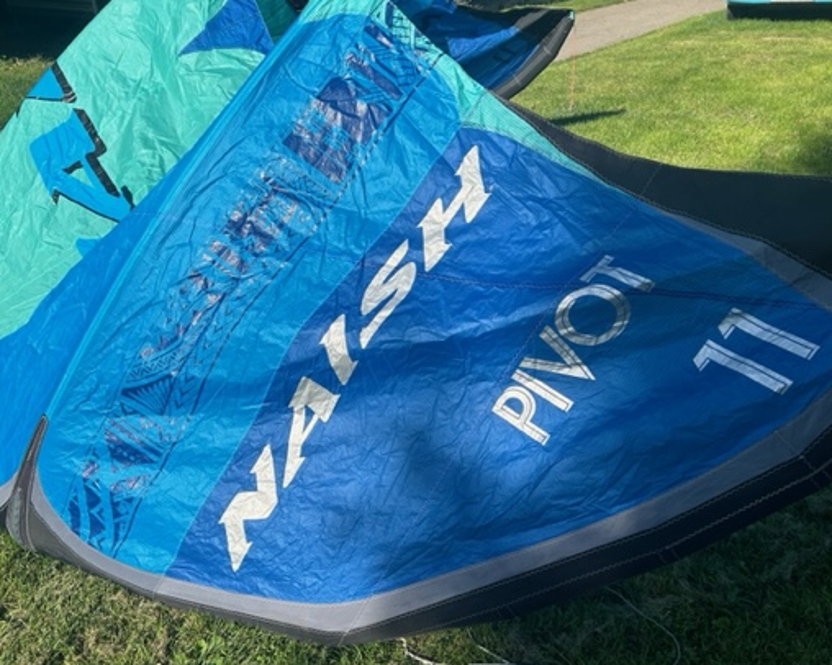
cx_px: 419
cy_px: 341
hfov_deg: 55.7
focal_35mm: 32
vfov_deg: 45.8
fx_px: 788
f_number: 1.5
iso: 50
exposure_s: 1/3831
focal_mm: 5.7
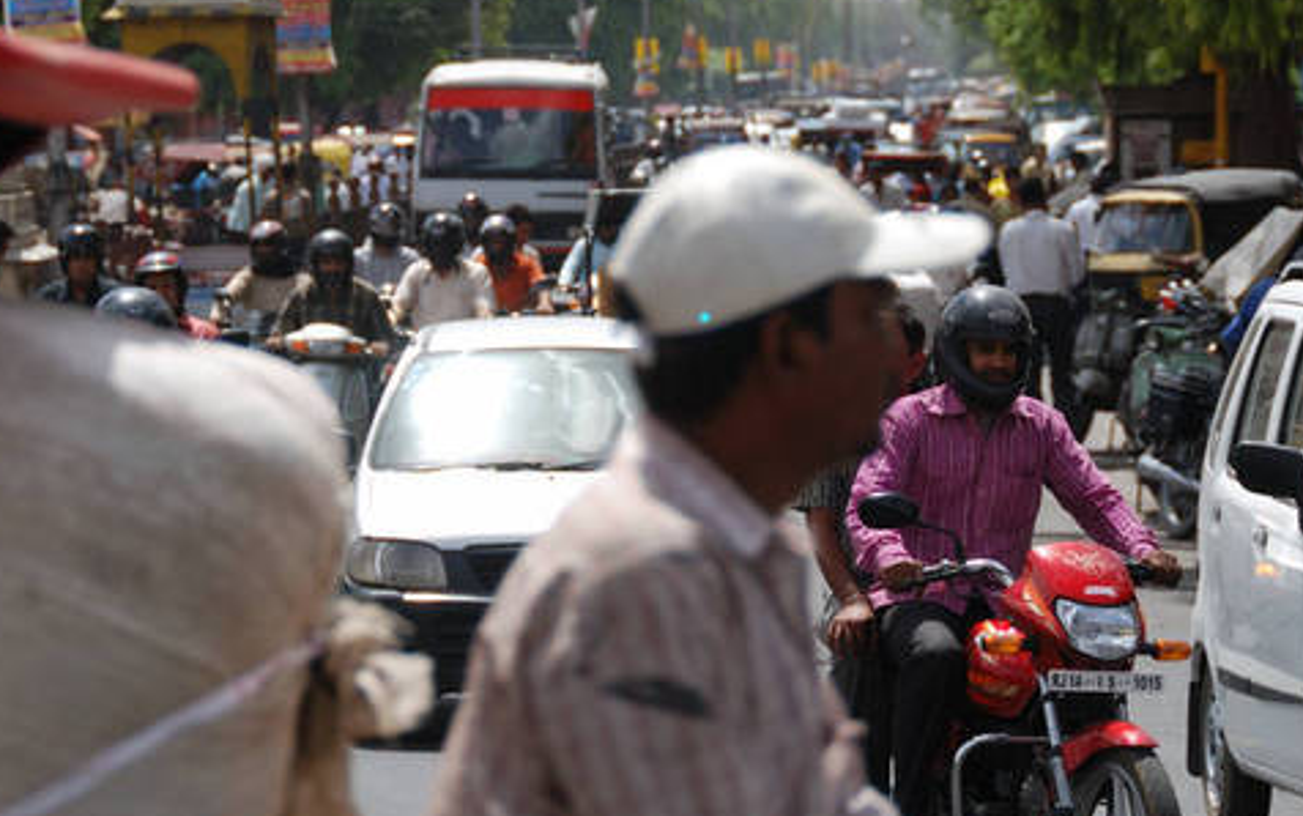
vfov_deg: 6.1
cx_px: 589
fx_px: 7594
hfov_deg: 9.8
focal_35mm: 214
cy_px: 315
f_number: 5.3
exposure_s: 1/500
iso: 100
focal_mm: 95
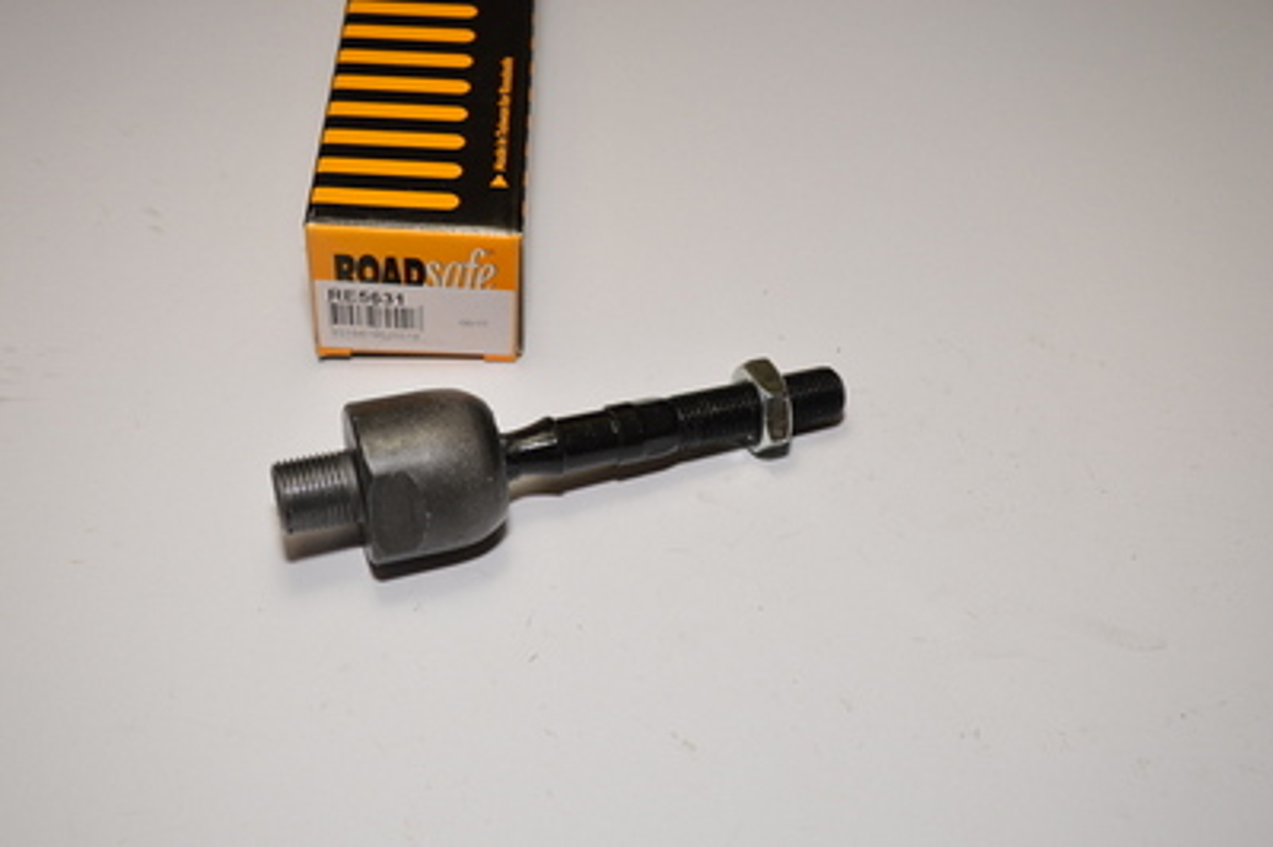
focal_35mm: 45
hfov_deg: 43.6
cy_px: 424
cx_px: 636
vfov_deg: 29.8
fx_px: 1590
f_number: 5.6
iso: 125
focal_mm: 30
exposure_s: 1/125
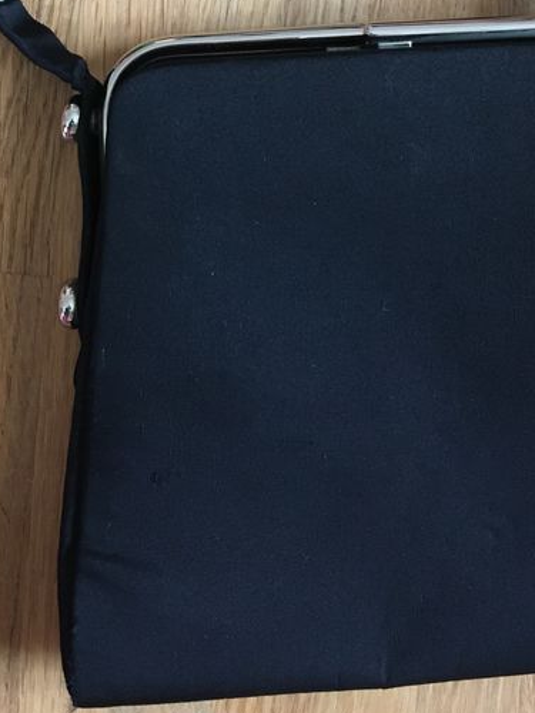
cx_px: 317
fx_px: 1195
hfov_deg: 25.2
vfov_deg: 31.1
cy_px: 19
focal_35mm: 58
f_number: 2.2
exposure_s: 1/33
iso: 200
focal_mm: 4.15
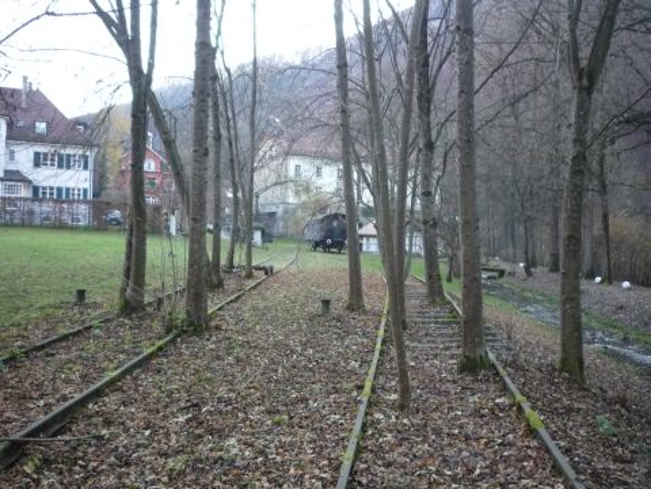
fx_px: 602
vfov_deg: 44.2
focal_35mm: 32
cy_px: 244
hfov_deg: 56.8
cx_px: 326
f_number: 3.3
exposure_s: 1/200
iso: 400
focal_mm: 5.2
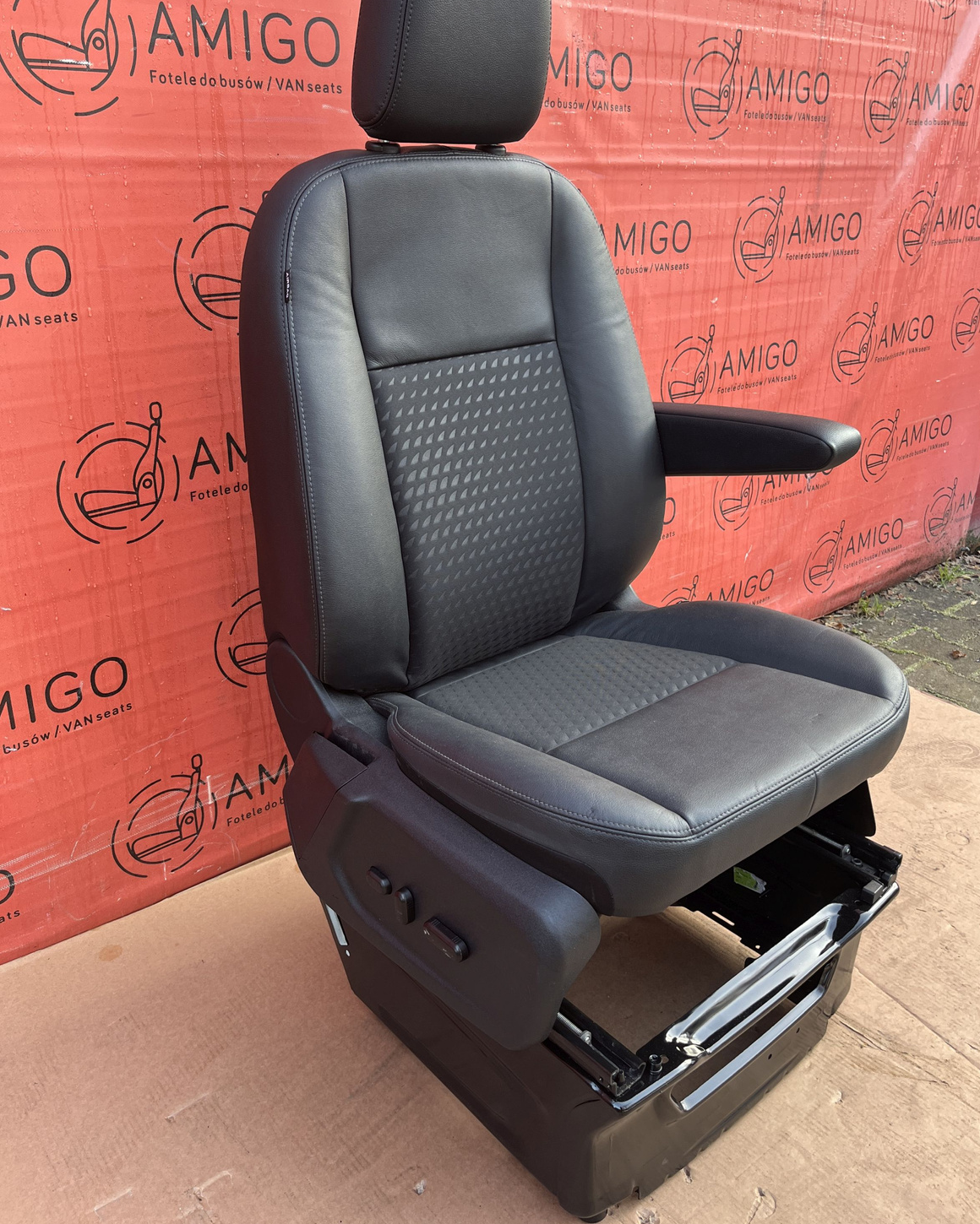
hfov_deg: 51.5
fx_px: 1015
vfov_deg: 62.1
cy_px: 561
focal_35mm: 28
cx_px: 506
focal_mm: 5.1
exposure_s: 1/122
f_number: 1.6
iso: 50
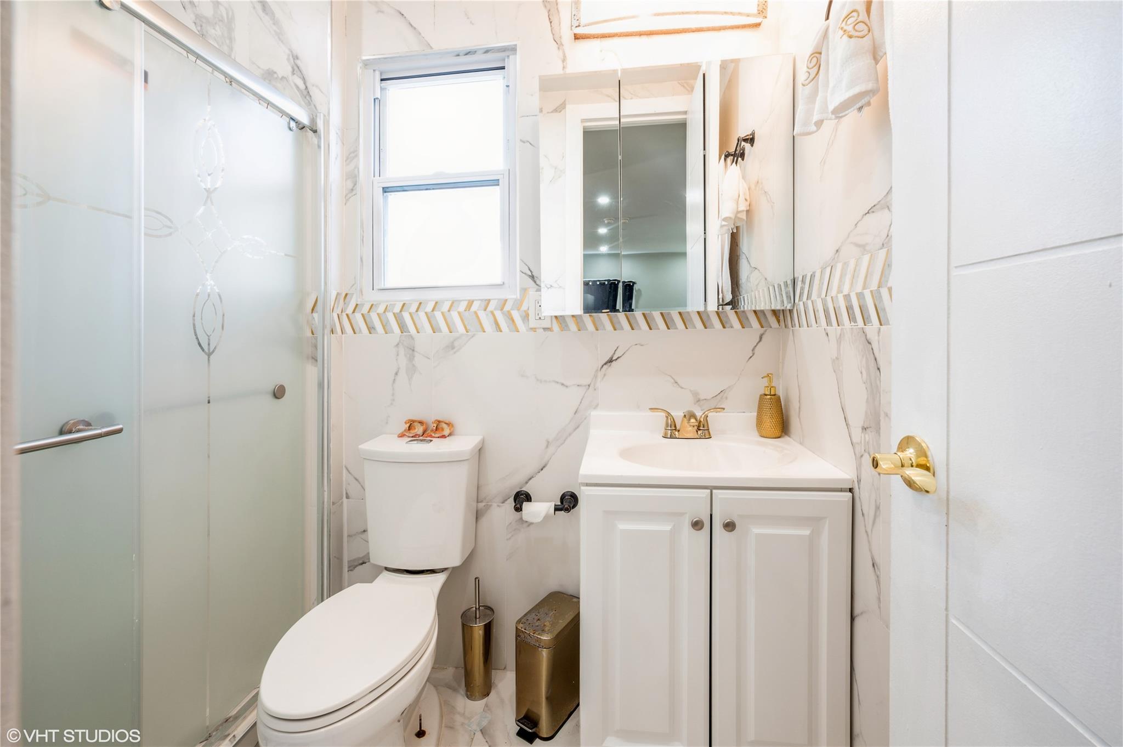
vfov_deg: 81.1
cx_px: 562
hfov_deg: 104.3
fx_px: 436
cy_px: 374
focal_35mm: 14
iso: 200
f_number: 11
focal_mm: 14
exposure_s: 1/2
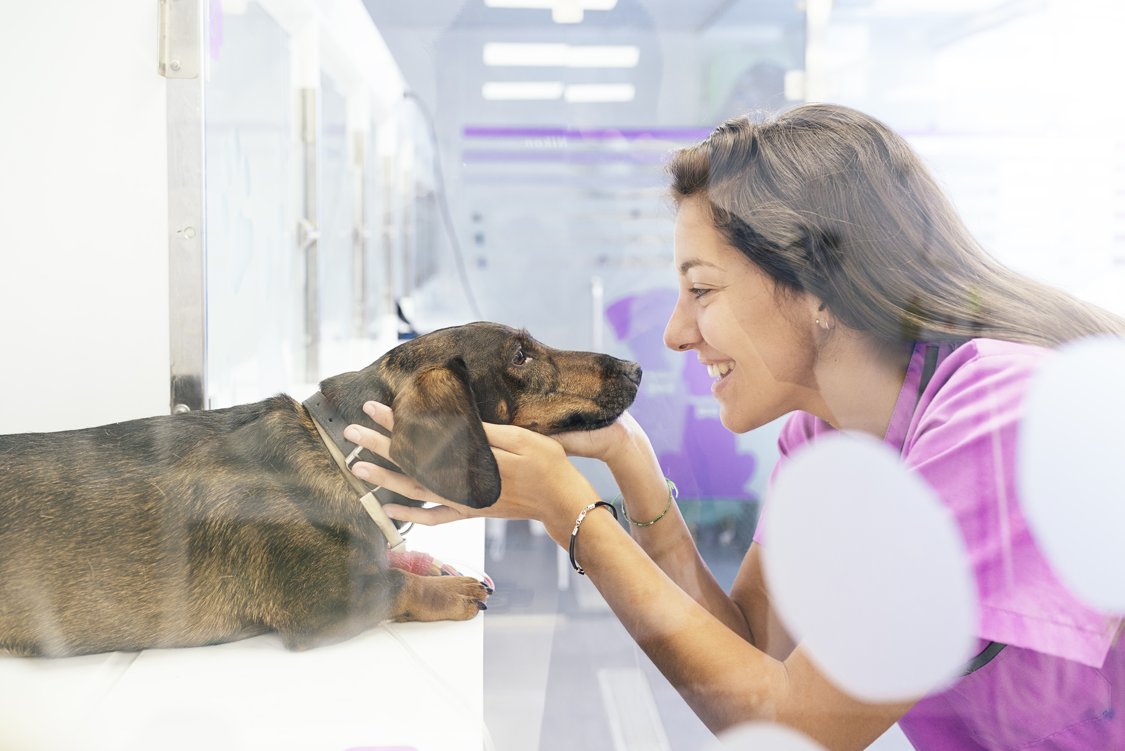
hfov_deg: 54.4
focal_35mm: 35
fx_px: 1094
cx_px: 562
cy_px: 376
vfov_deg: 37.9
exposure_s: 1/100
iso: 500
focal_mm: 35
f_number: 3.5
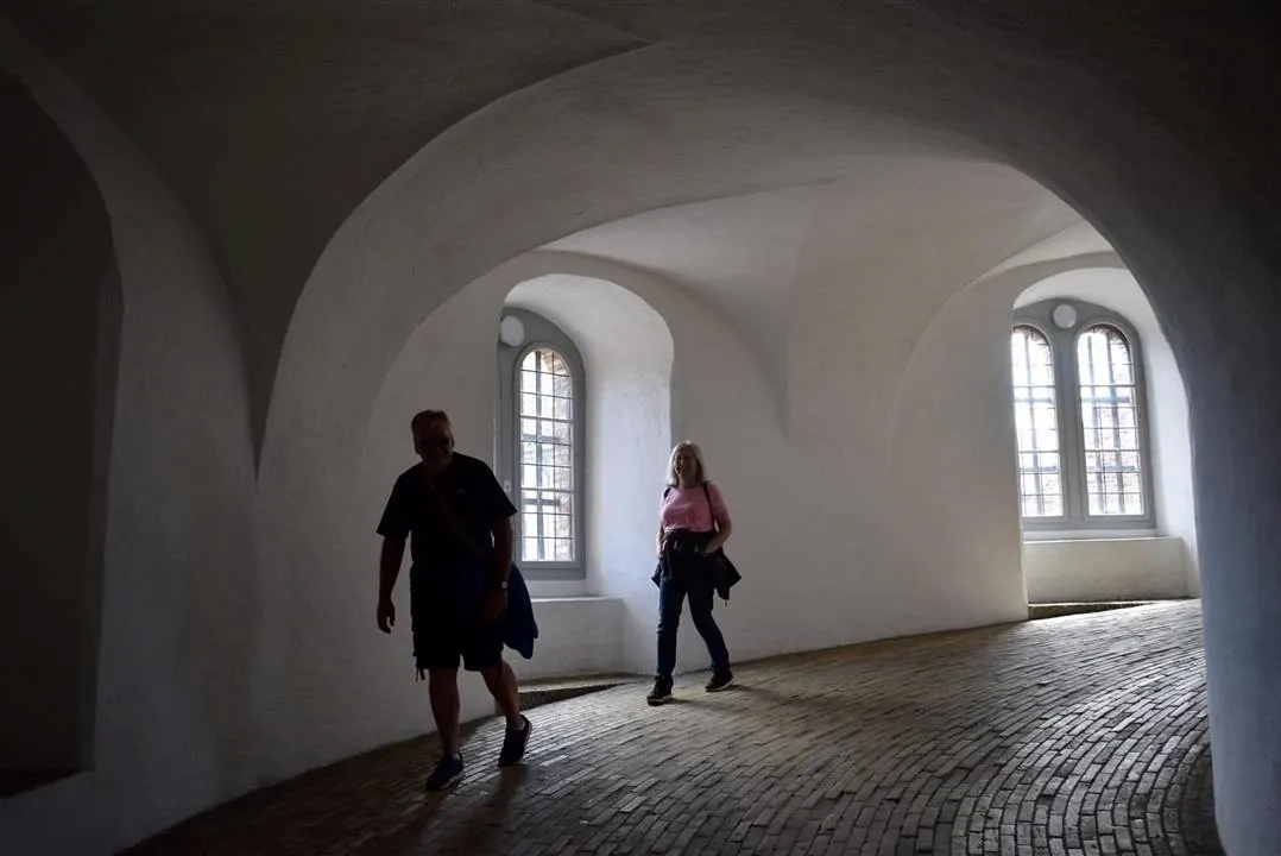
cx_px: 640
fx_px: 1175
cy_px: 428
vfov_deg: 40.0
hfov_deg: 57.2
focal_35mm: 33
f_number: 5
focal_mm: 22
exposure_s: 1/100
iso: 400
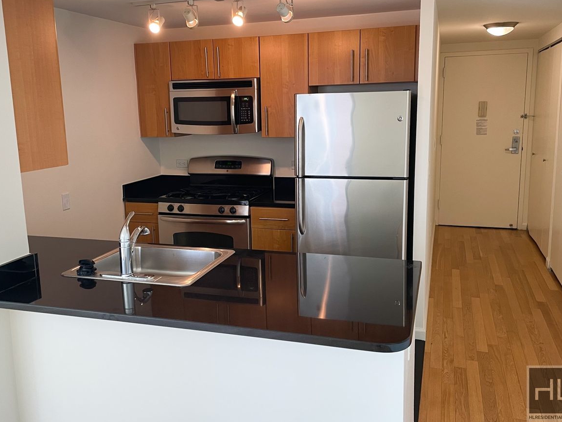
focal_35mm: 27
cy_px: 206
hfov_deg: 65.3
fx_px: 438
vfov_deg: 51.4
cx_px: 289
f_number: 1.6
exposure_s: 1/60
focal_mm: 4.2
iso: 100
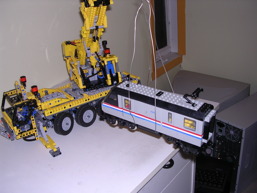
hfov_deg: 49.0
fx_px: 282
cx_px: 128
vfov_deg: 37.7
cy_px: 96
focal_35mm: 38
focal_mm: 5.8
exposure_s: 1/60.1
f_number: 2.8
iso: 100
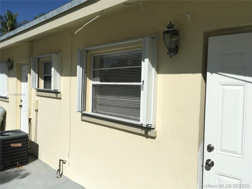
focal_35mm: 29
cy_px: 94
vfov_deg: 48.2
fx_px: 211
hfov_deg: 61.7
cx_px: 126
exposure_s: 1/5128
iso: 25
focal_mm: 4.15
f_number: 2.2
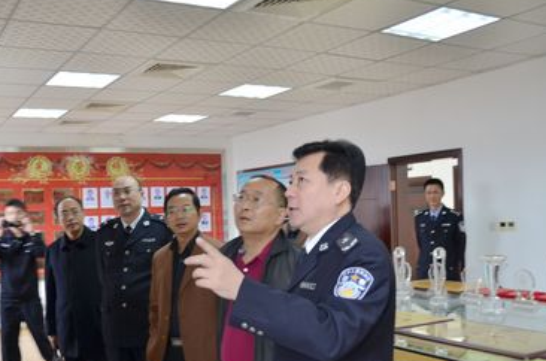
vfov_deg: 32.3
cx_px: 200
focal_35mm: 41
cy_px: 225
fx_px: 620
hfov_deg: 47.0
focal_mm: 20
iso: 200
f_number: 3.5
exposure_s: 1/25
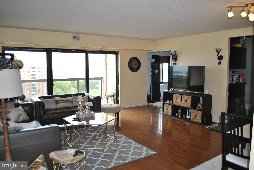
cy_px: 85
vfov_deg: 48.0
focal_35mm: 27
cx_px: 127
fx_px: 191
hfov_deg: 67.3
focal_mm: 18
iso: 200
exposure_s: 1/100
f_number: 3.5
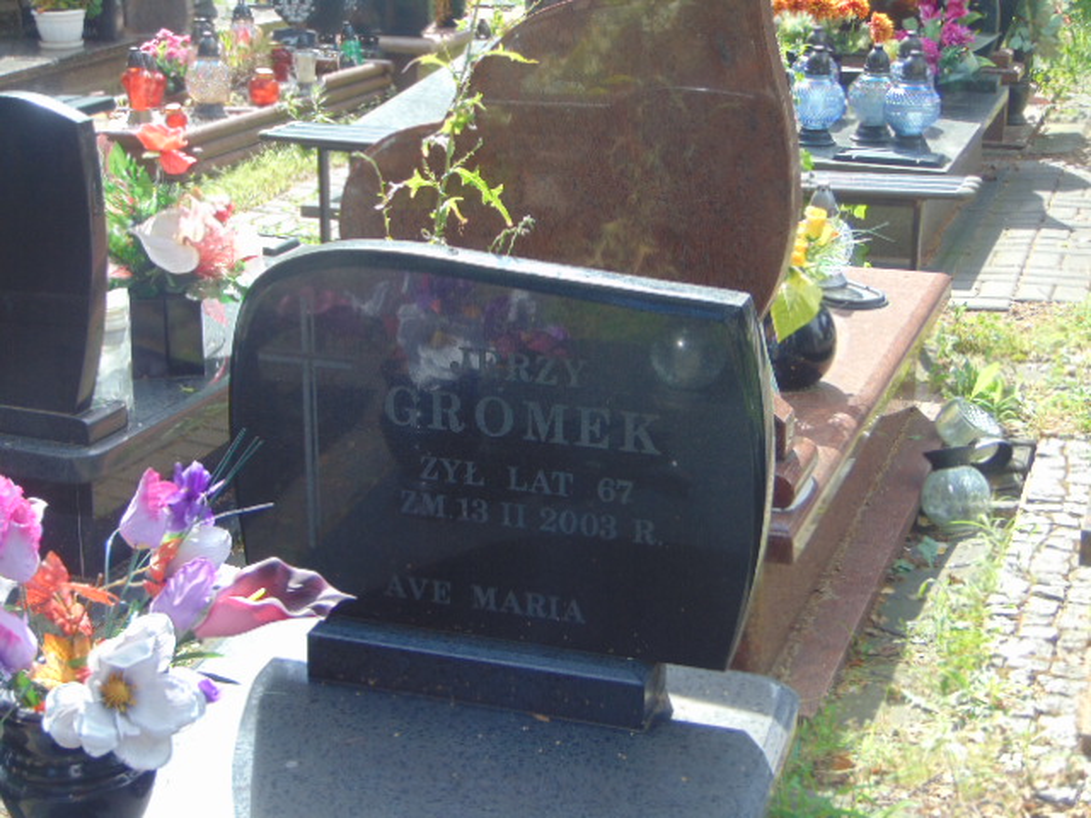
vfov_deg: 24.4
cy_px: 409
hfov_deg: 32.2
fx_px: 1891
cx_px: 546
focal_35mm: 60
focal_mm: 10.8
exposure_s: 1/200
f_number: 3.6
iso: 80
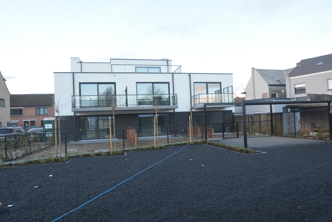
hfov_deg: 77.3
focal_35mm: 22
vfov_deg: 56.1
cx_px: 166
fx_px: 207
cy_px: 111
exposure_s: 1/100
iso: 400
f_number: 5
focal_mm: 15
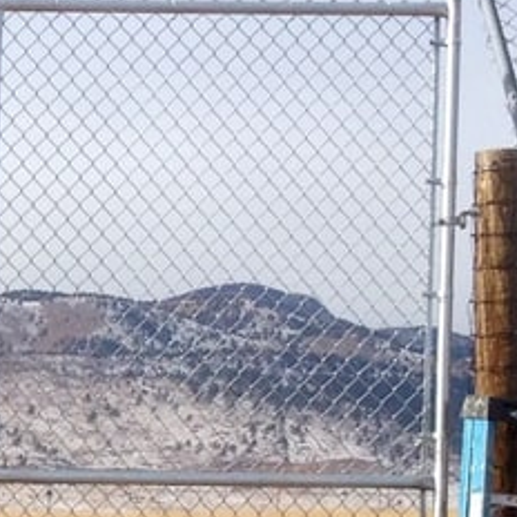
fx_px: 3008
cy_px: 582
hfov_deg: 9.3
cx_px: -456
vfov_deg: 9.7
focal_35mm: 178
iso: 50
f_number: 2.4
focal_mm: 4.28
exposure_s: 1/1783
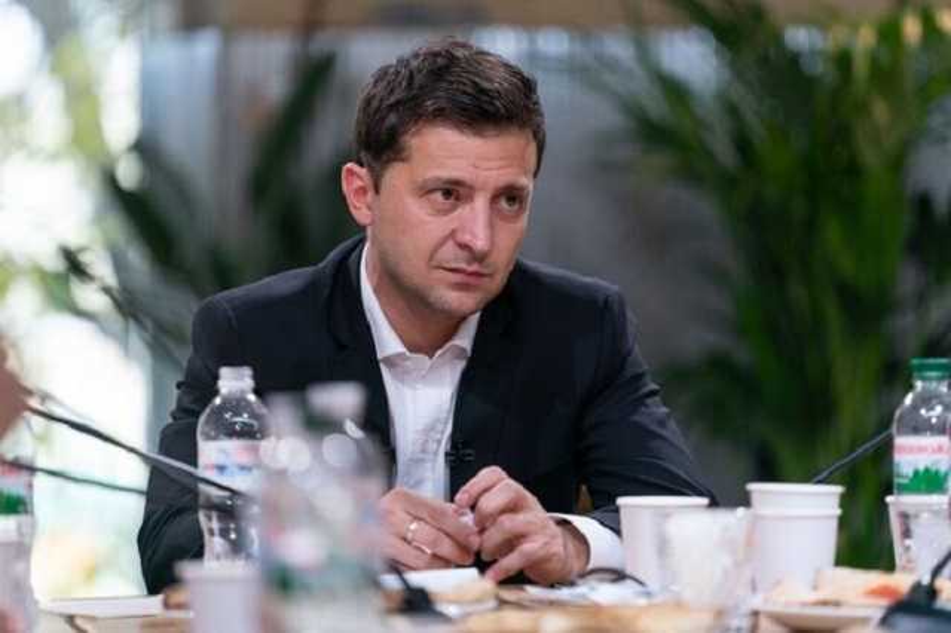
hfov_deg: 45.0
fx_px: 1148
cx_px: 476
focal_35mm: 44
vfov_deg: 30.8
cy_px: 316
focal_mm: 29
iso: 400
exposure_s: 1/50
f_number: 4.5
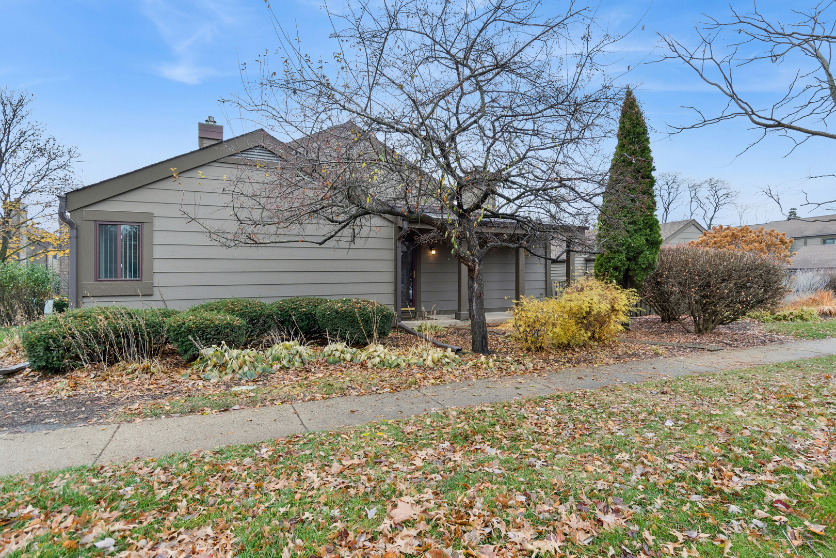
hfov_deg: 90.0
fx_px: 418
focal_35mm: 18
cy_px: 279
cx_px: 418
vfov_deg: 67.4
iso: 320
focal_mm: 12
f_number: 8
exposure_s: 1/50
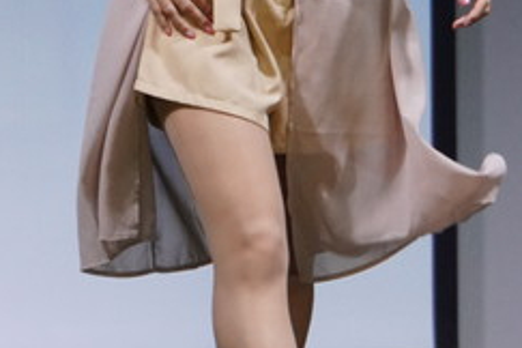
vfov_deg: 2.1
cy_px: -49
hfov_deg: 3.1
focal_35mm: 668
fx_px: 9691
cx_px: 360
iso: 3200
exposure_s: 1/320
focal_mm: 159
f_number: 6.3
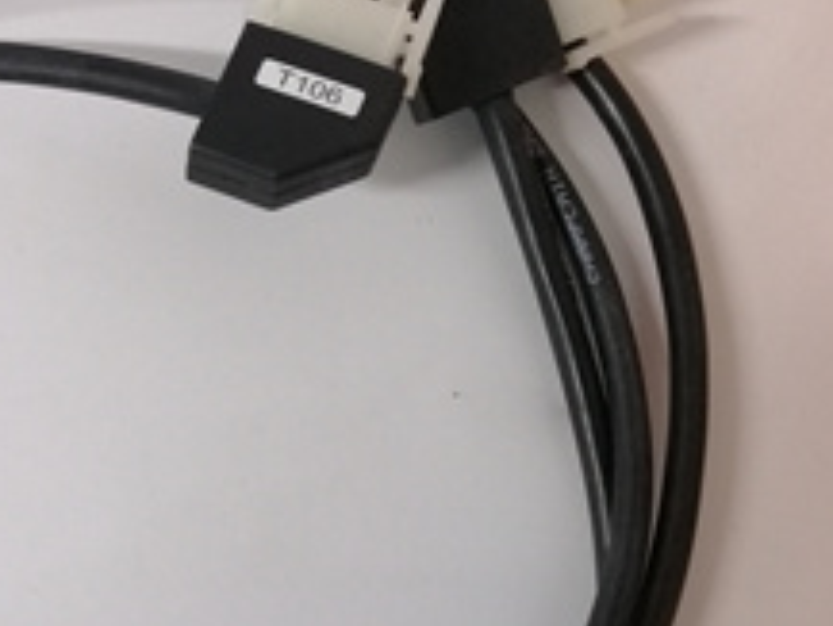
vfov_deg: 24.3
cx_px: 107
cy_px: 428
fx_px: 1445
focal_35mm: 60
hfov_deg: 30.9
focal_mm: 3.81
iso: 250
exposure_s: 1/33.3
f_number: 2.2
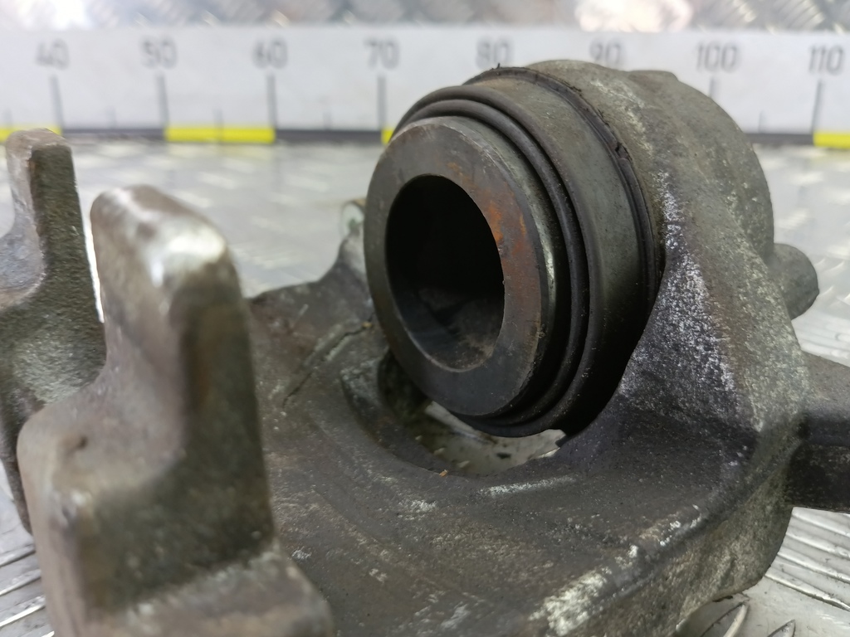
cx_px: 425
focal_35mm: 27
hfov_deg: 65.3
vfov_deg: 51.4
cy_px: 318
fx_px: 663
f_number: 1.6
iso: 225
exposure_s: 1/33.3
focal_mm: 4.11
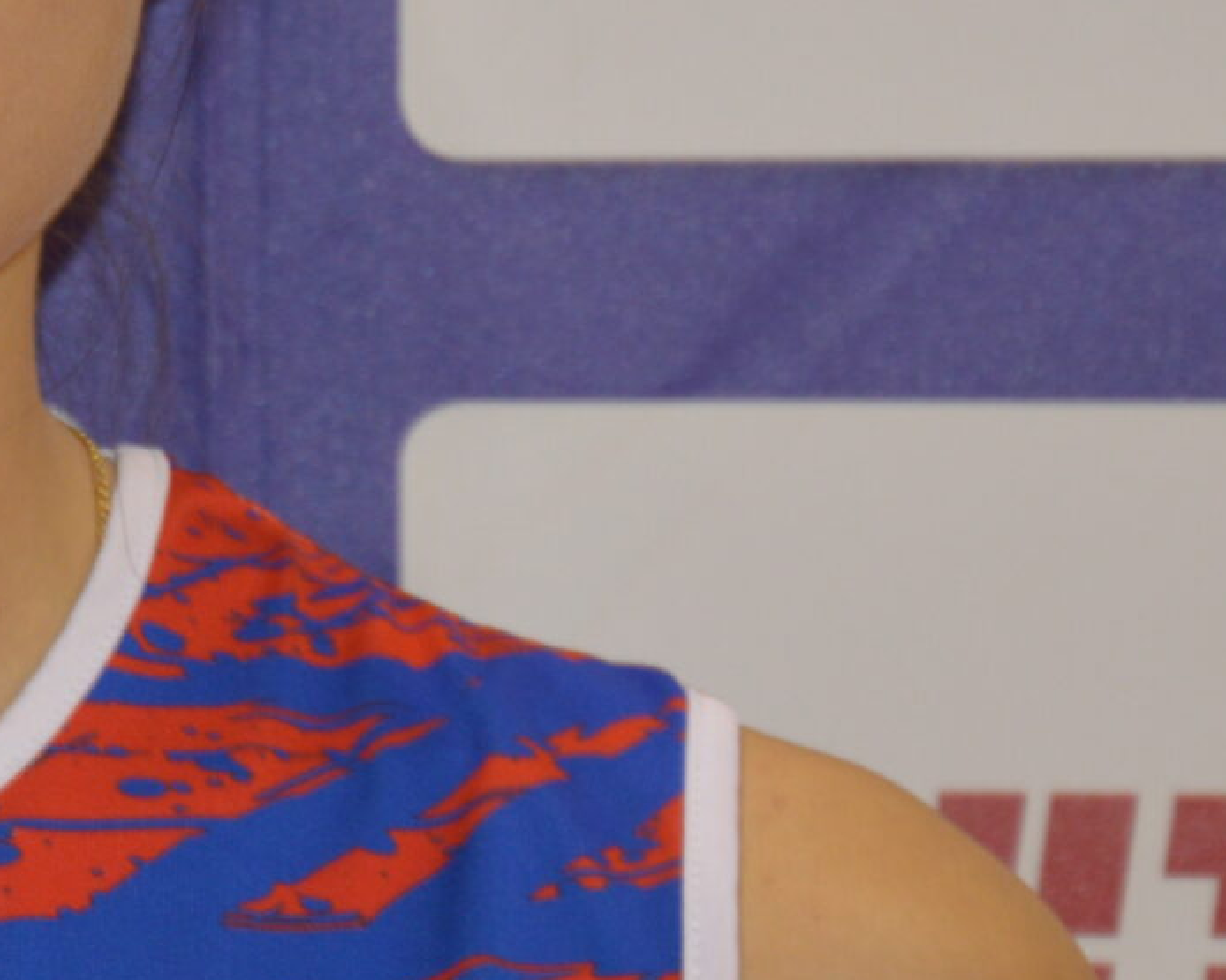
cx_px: -473
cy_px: 18
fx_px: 13170
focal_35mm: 363
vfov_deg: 4.3
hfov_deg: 5.3
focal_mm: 70
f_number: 5.3
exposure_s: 1/30
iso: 360
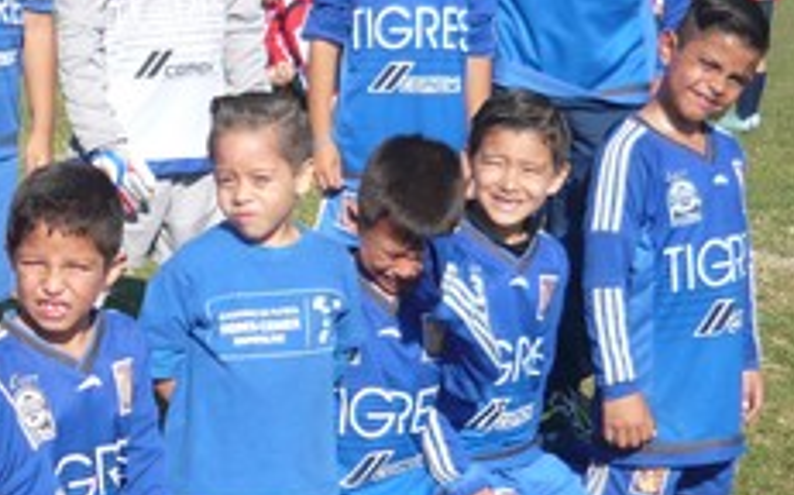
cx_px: -58
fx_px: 2097
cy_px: 261
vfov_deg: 13.5
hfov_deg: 20.5
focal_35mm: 97
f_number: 8
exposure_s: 1/160
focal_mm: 5.5
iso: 100
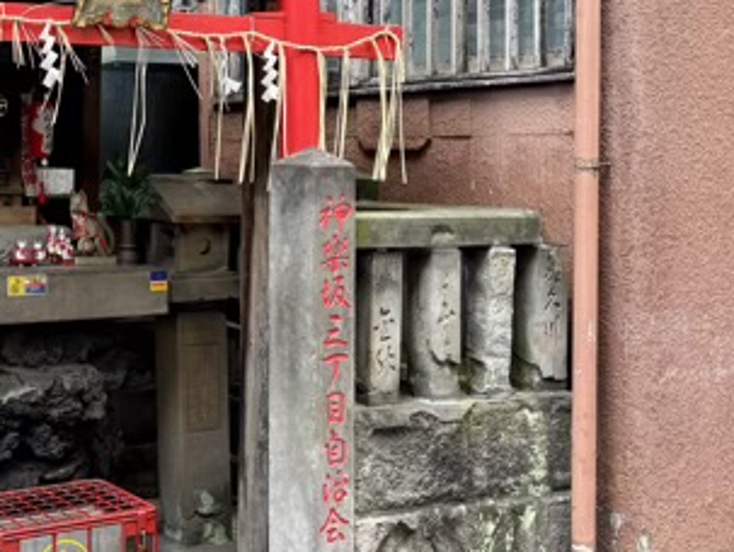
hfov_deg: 29.9
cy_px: 154
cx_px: -5
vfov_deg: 24.3
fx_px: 1274
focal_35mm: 60
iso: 100
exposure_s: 1/121
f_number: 1.6
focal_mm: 5.96
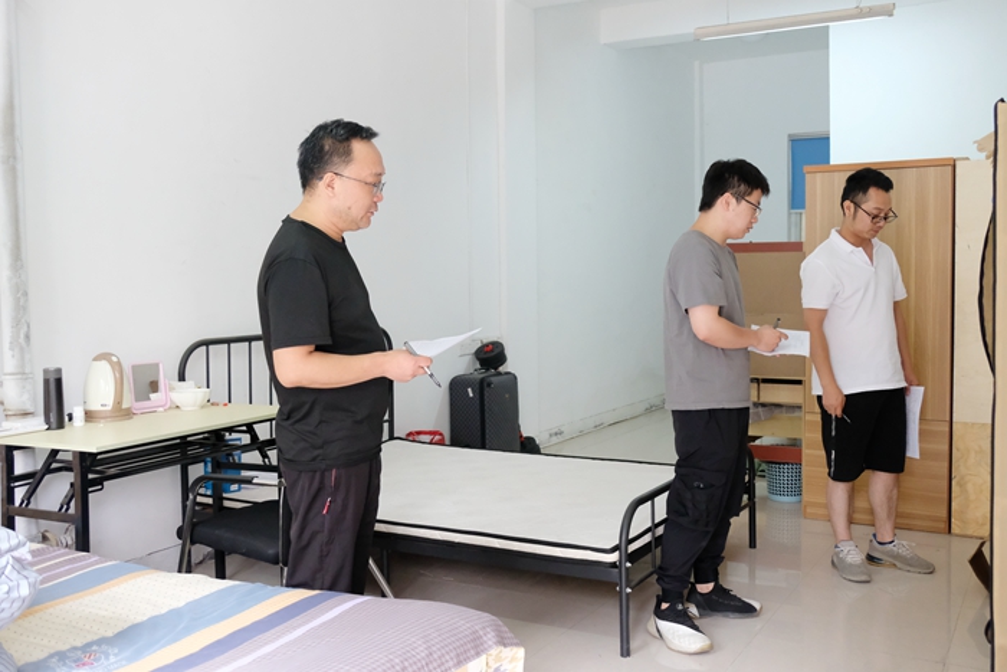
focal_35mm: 35
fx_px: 979
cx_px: 504
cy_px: 336
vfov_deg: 37.9
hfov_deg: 54.4
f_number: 4
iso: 5000
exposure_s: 1/160
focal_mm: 23.3
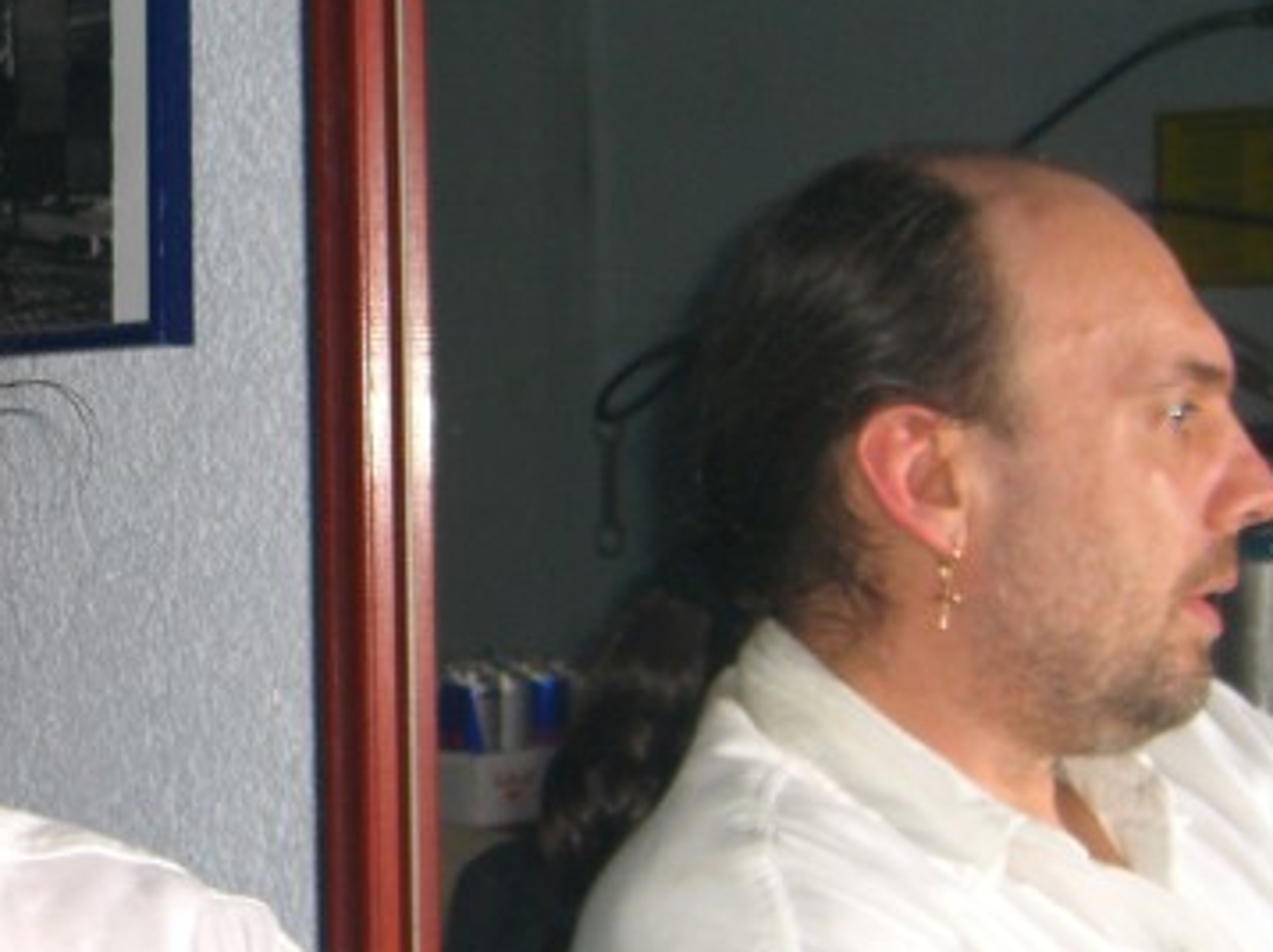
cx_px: 100
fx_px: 3124
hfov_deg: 22.4
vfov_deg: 17.3
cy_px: 504
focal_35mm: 85
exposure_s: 1/60
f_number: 2.8
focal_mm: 7.9
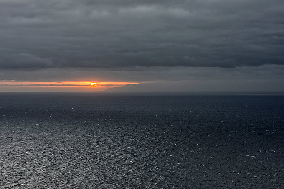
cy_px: 94
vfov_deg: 16.1
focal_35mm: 85
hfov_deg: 23.9
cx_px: 142
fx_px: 670
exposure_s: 1/10
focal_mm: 85
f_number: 9
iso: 100
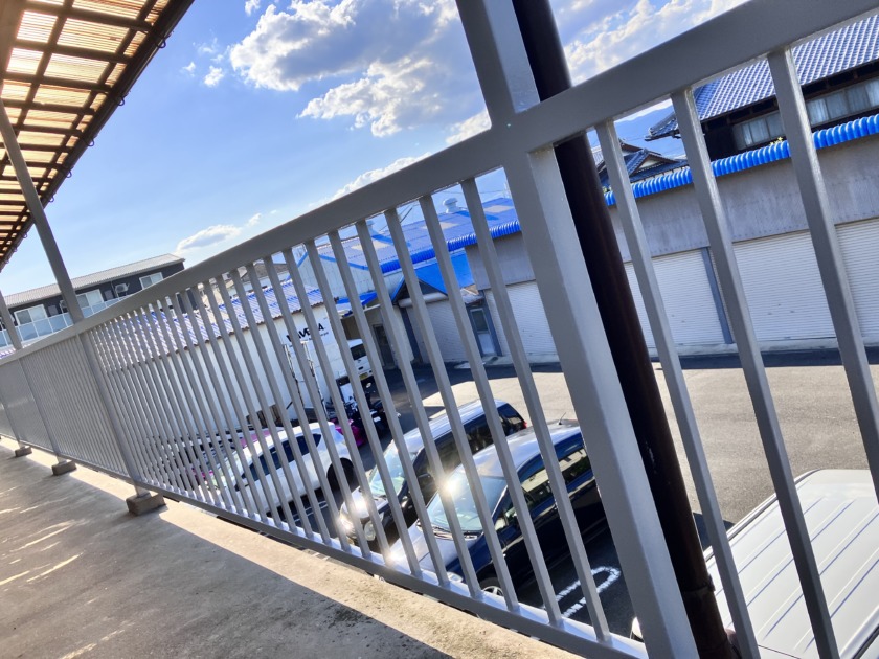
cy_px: 330
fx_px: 711
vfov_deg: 49.7
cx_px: 440
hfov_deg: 63.4
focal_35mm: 28
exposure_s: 1/1567
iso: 32
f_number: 1.8
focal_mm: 3.99
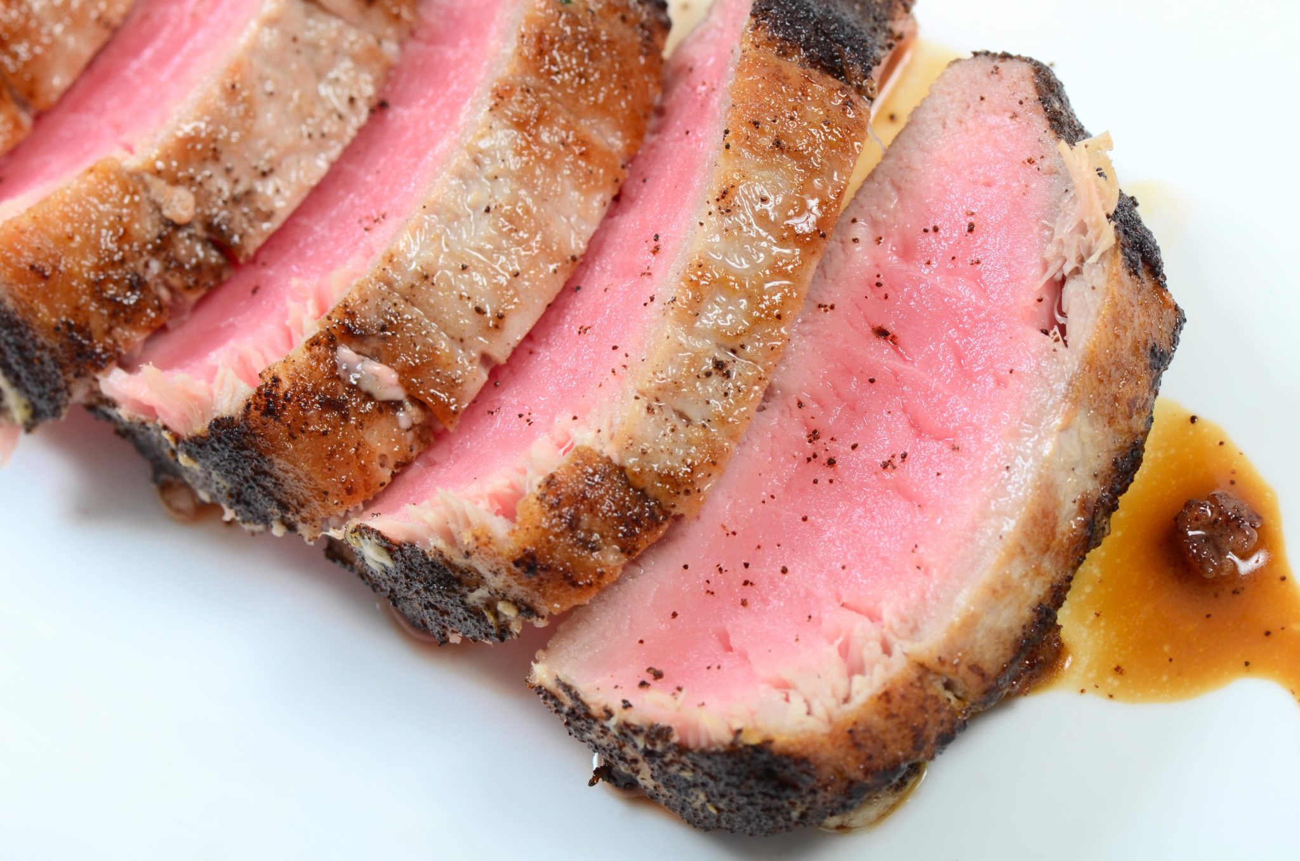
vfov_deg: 8.7
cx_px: 650
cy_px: 430
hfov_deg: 13.1
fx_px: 5675
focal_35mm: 158
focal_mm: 105
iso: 160
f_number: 11
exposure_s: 1/200
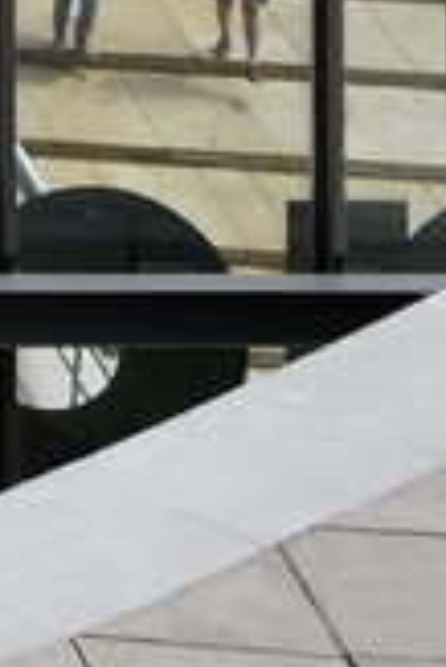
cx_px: -2369
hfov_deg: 3.7
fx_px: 5822
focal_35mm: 314
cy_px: -1277
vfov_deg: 6.1
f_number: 14
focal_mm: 32
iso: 200
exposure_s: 1/250
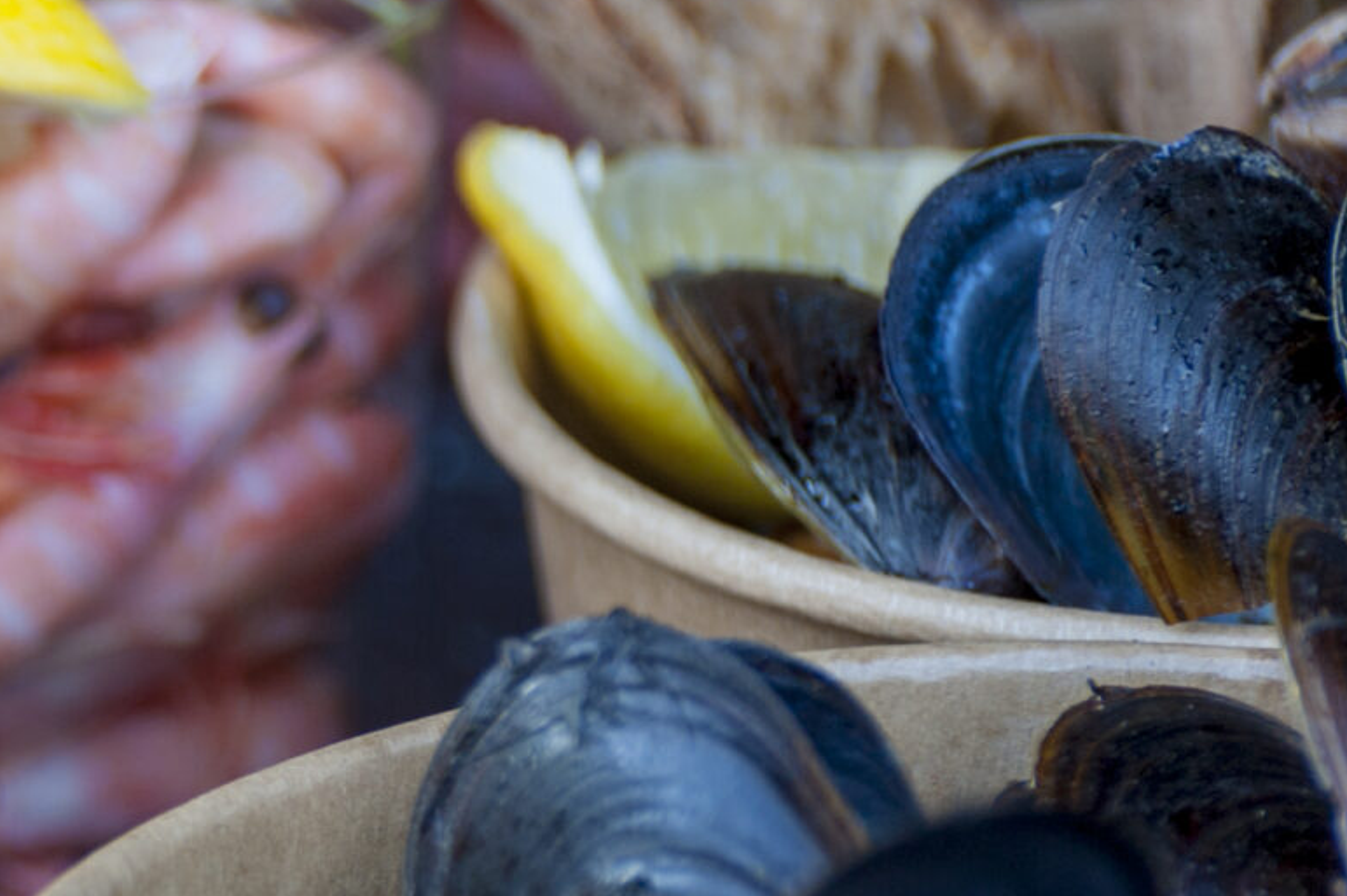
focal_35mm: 415
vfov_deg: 3.3
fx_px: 15517
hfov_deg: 4.9
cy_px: 553
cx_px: -465
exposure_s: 1/160
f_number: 4.8
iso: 200
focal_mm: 125
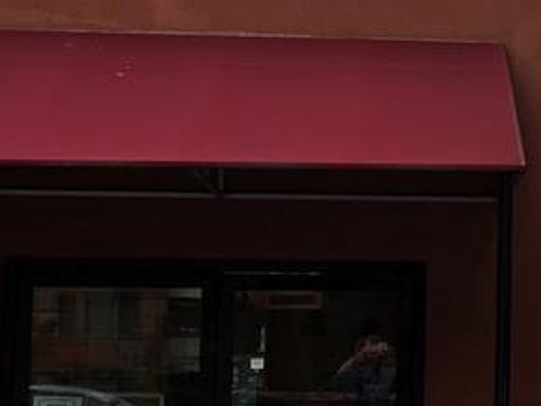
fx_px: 2235
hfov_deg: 13.2
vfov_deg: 10.4
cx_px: 743
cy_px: 122
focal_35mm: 143
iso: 25
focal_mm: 4.15
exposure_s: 1/565
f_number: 2.2
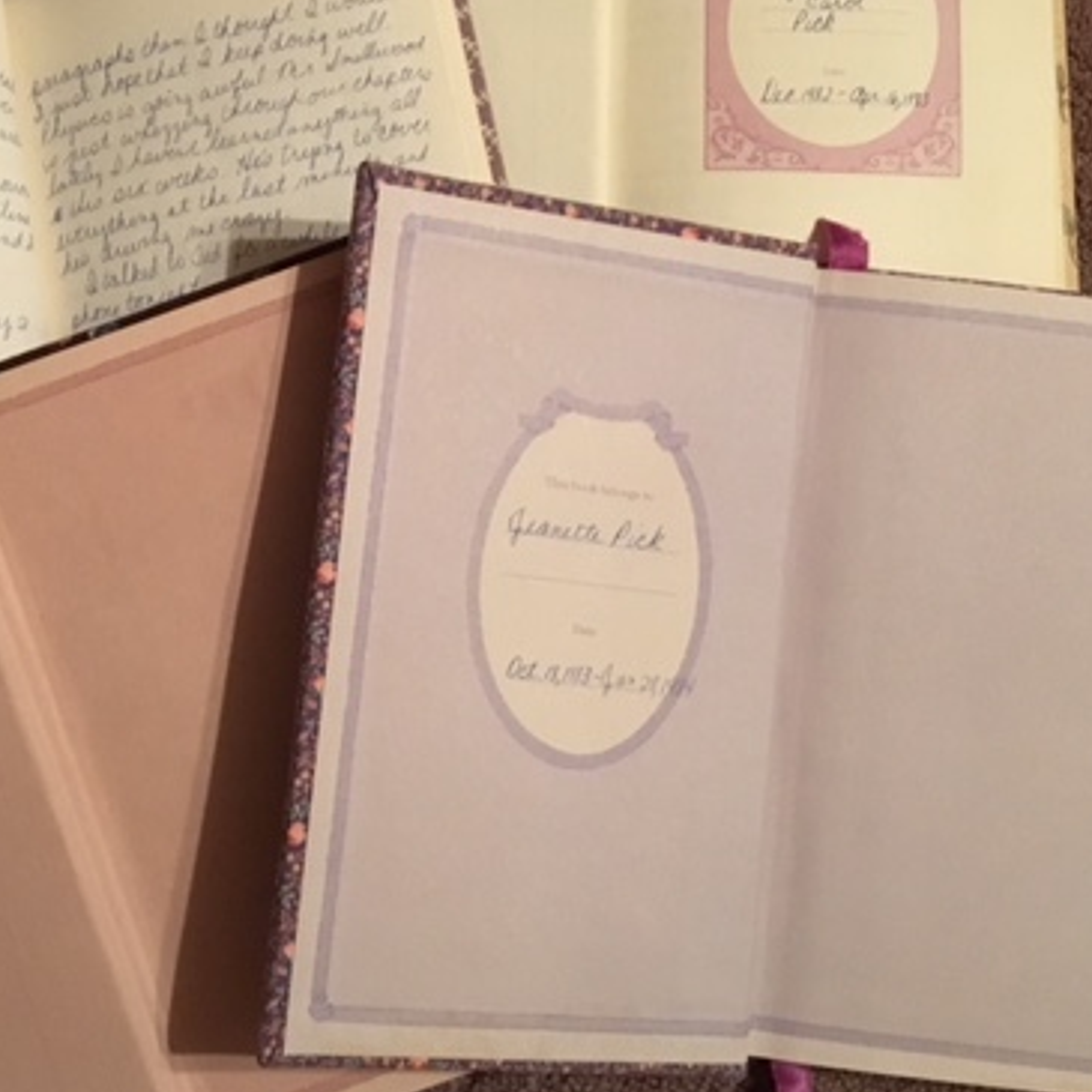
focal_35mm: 45
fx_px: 1606
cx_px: 365
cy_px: 419
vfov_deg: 37.4
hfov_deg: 37.2
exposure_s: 1/15
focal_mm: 4.15
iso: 250
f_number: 2.2
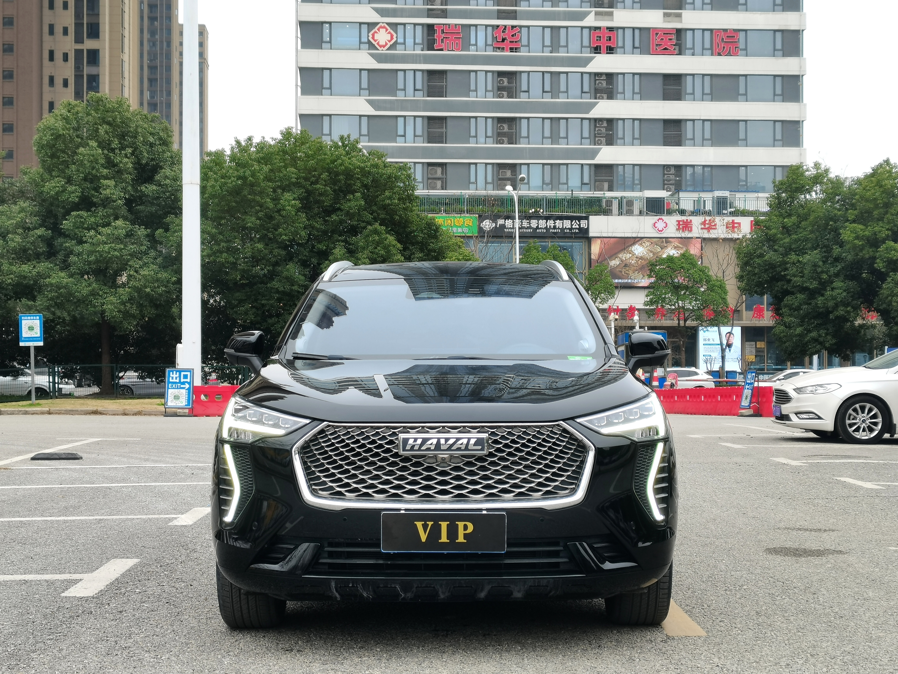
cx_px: 449
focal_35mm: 54
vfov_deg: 27.0
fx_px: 1401
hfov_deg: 35.5
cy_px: 337
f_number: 1.8
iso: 50
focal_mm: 5.58
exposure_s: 1/194
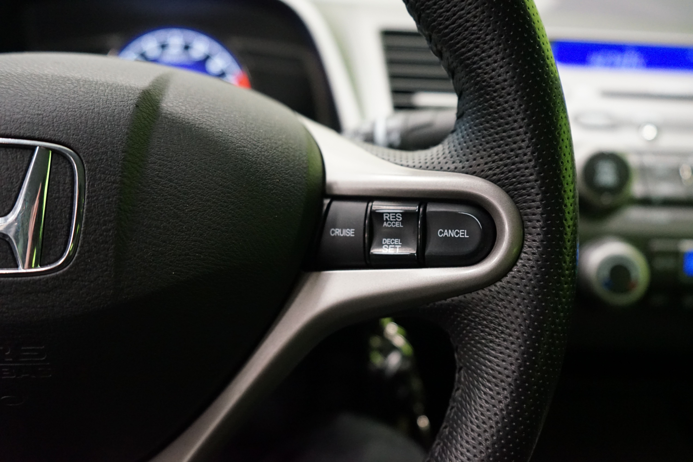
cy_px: 231
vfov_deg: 46.4
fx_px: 539
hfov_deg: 65.5
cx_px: 346
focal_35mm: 28
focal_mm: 28
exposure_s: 1/160
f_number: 3.5
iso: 5000
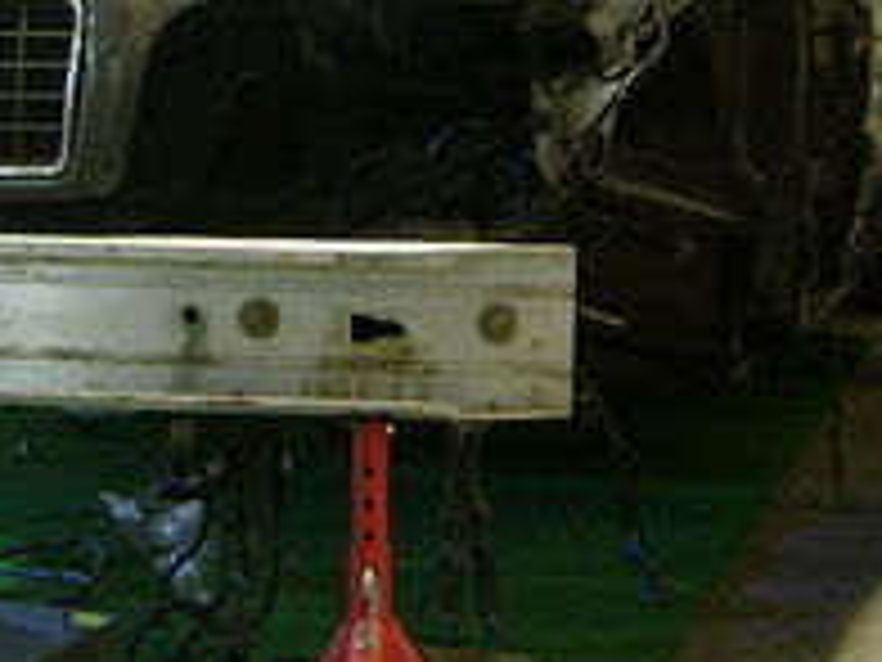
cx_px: 279
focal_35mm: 114
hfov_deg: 17.2
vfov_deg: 12.9
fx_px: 2905
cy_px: 144
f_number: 2.8
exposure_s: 1
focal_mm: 5.95
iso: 100
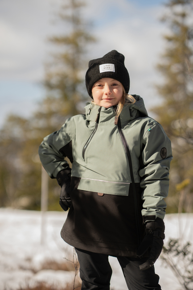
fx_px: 684
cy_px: 145
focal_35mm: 85
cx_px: 96
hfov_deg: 16.1
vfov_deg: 23.9
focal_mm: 85
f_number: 2.5
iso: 80
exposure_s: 1/2000
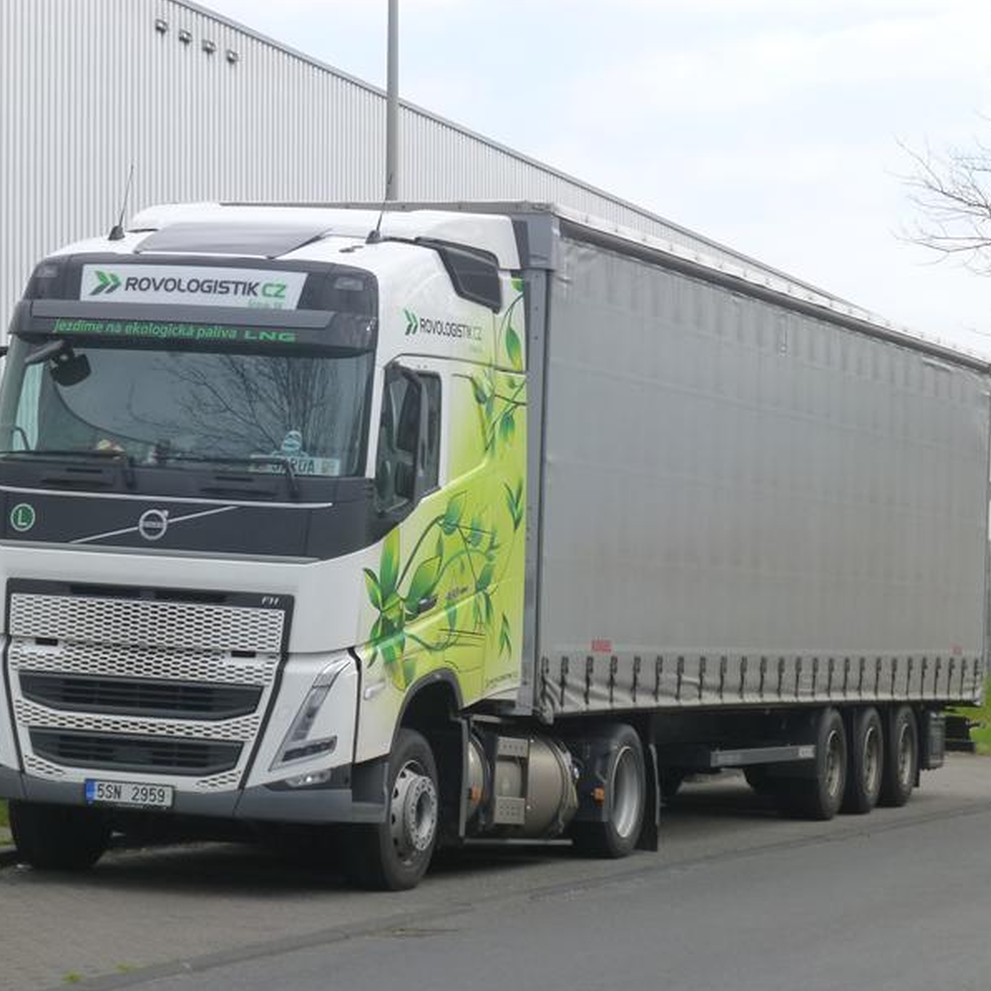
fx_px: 4178
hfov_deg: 13.5
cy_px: 496
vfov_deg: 13.5
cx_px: 418
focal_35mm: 129
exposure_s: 1/200
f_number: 5.3
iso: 160
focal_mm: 19.4
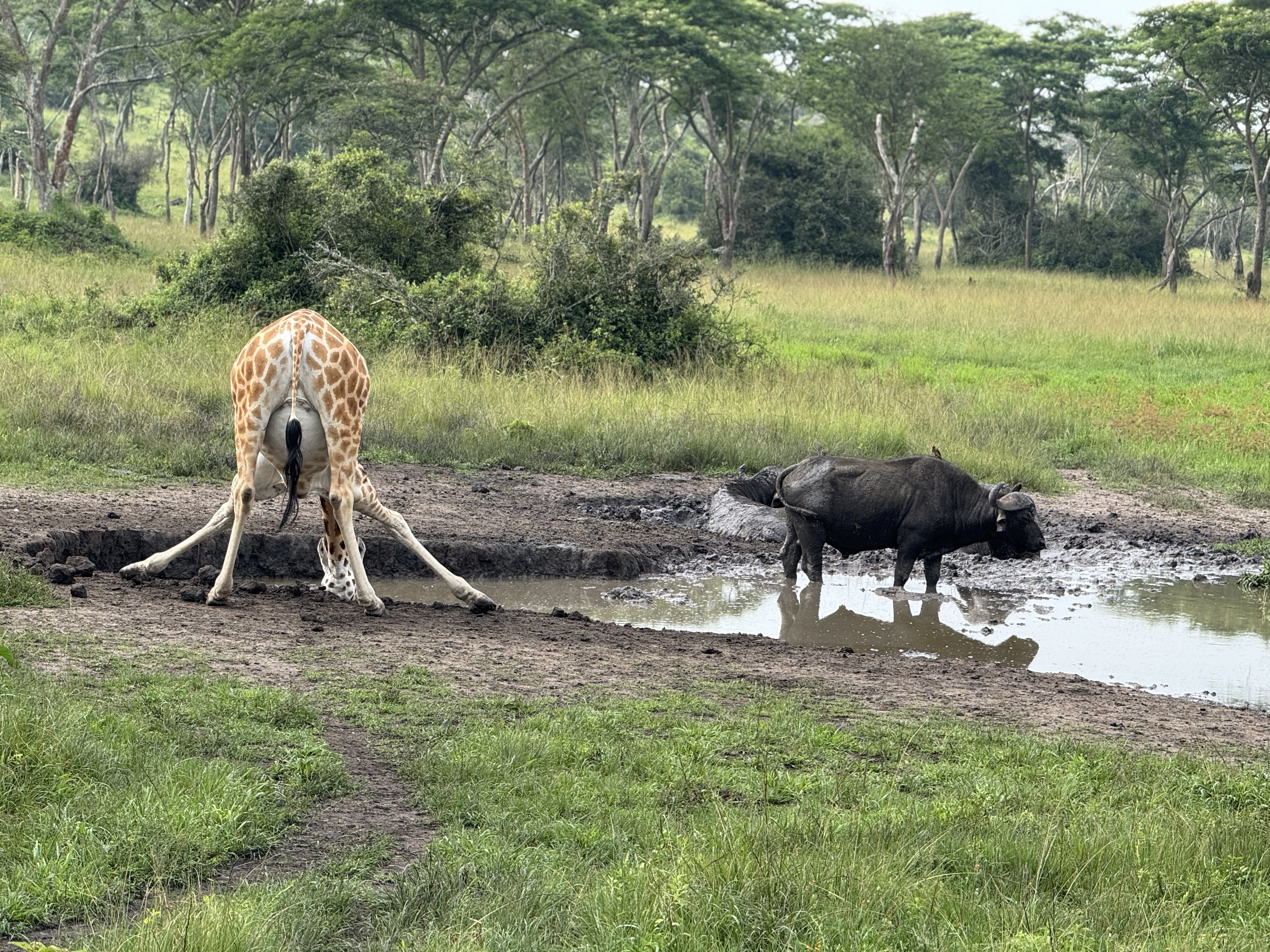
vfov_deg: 12.3
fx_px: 4403
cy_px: 476
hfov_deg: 16.4
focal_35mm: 120
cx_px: 635
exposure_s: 1/490
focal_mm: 15.66
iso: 50
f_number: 2.8
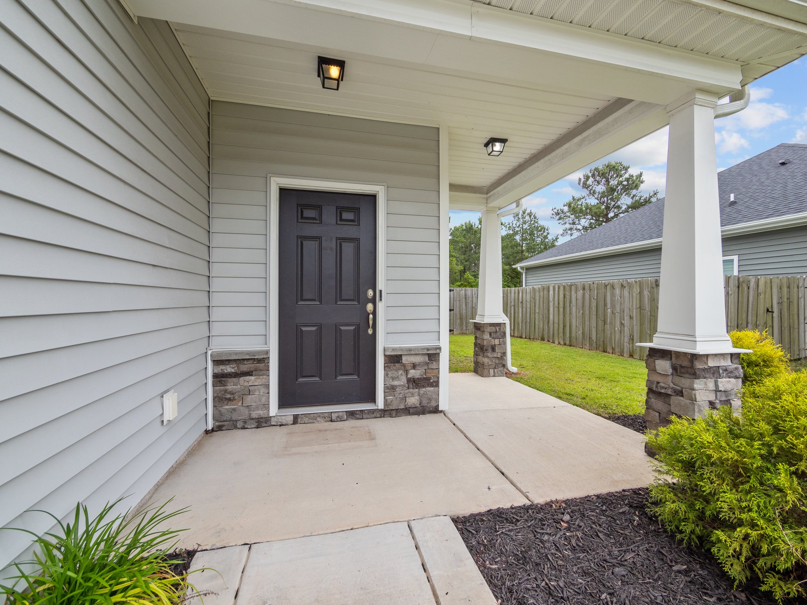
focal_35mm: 14
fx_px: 326
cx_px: 404
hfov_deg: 102.1
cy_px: 302
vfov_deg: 85.7
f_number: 5.6
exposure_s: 1/500
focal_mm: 7
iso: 200
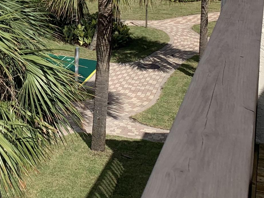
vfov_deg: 16.7
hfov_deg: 22.1
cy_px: -48
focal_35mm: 84
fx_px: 640
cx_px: -23
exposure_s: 1/3937
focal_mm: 4.25
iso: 25
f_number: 1.8
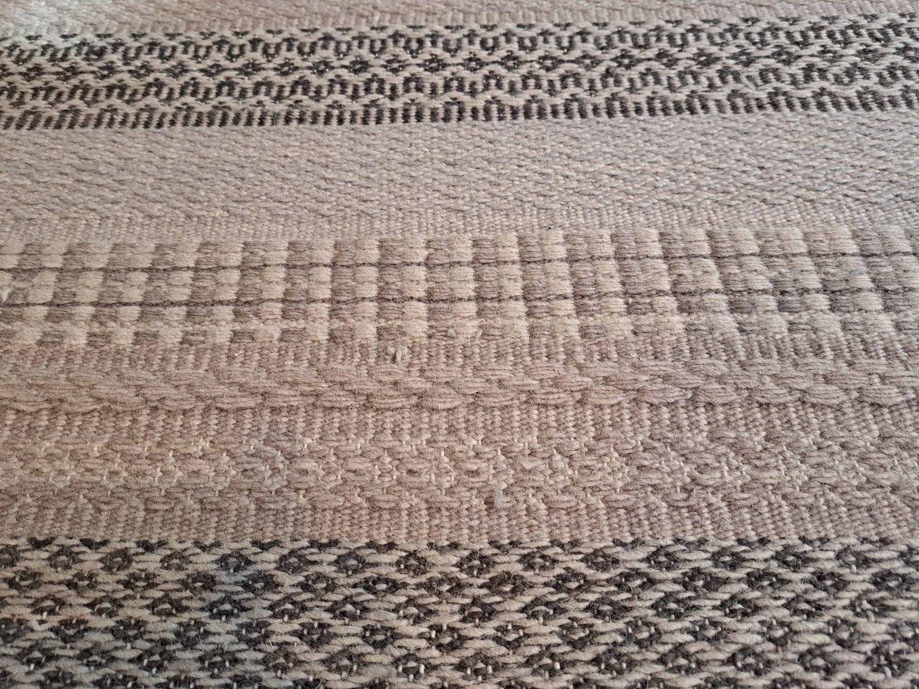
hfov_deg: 71.6
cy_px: 344
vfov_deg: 56.8
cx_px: 460
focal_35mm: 24
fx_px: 637
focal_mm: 5.23
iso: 250
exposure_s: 1/50
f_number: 1.8
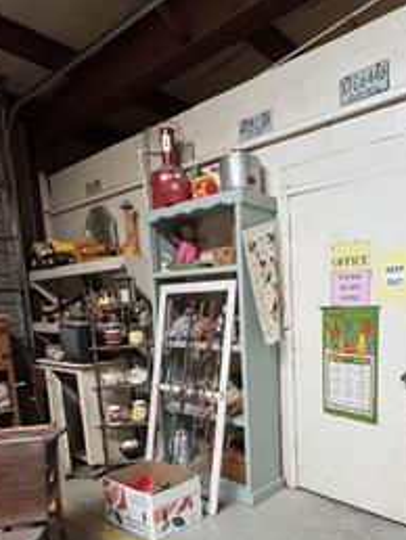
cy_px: 364
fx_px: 406
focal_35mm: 26
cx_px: 295
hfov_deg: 51.3
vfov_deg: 65.3
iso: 160
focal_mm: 2.22
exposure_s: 1/99
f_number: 2.2
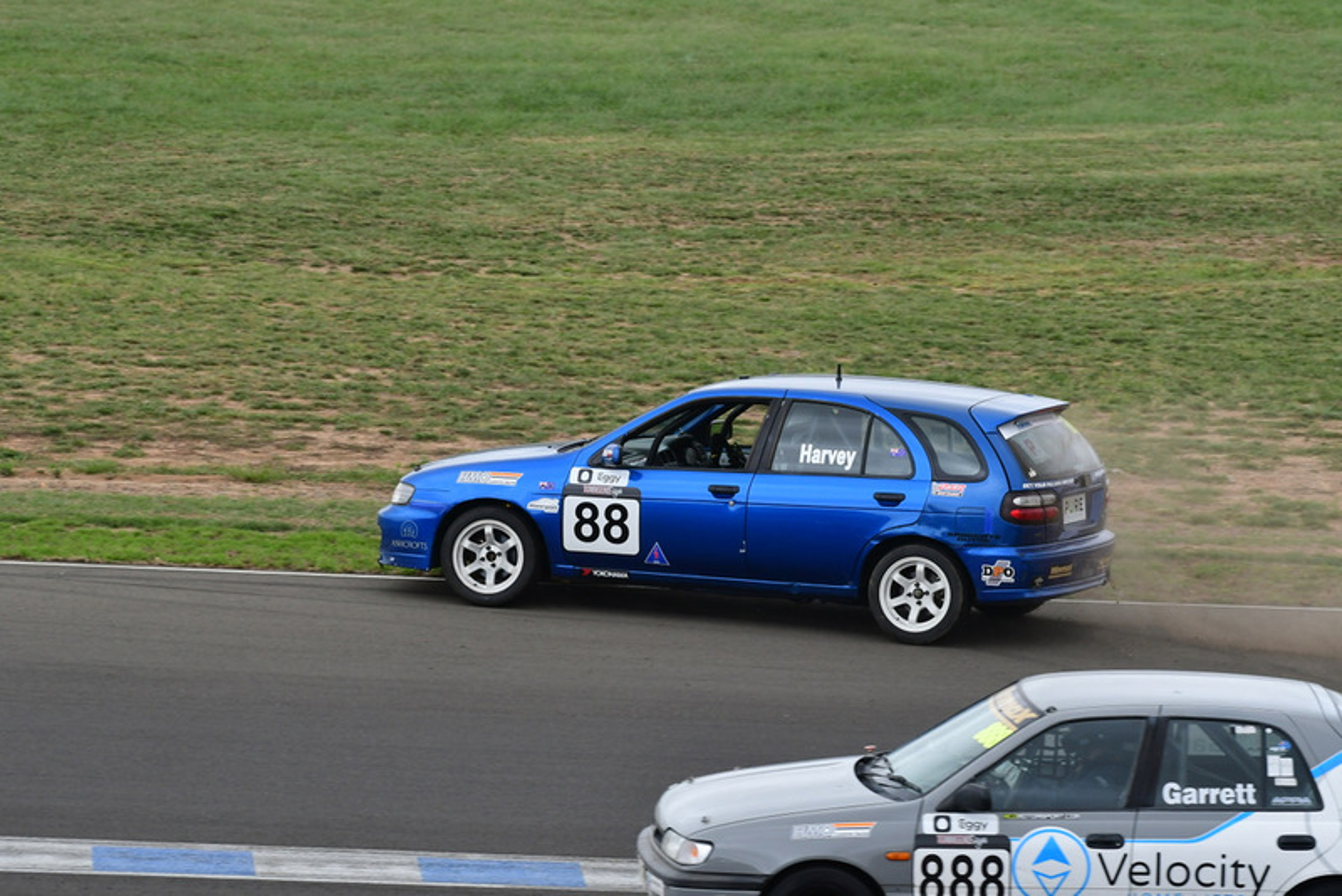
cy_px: 448
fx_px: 13424
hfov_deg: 5.7
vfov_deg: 3.8
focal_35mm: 360
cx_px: 671
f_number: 11
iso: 800
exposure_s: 1/640
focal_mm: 240
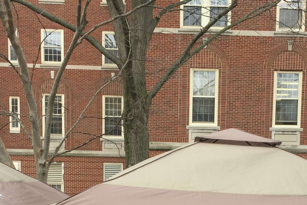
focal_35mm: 72
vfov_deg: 17.9
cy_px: 253
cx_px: 187
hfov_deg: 28.0
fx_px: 614
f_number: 2.2
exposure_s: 1/120
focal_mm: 4.15
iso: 32
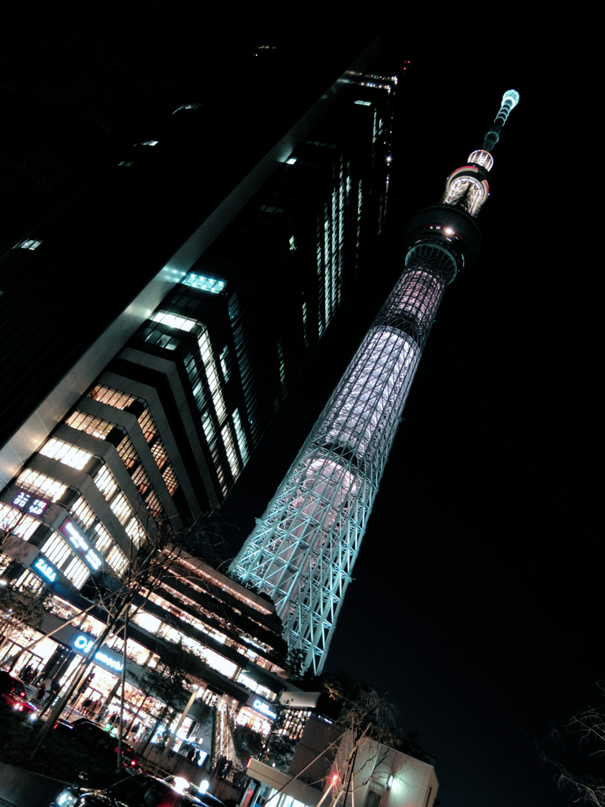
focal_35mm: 24
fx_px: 559
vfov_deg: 71.6
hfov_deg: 56.8
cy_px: 404
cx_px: 302
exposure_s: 1/8
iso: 720
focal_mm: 5.1
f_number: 2.5
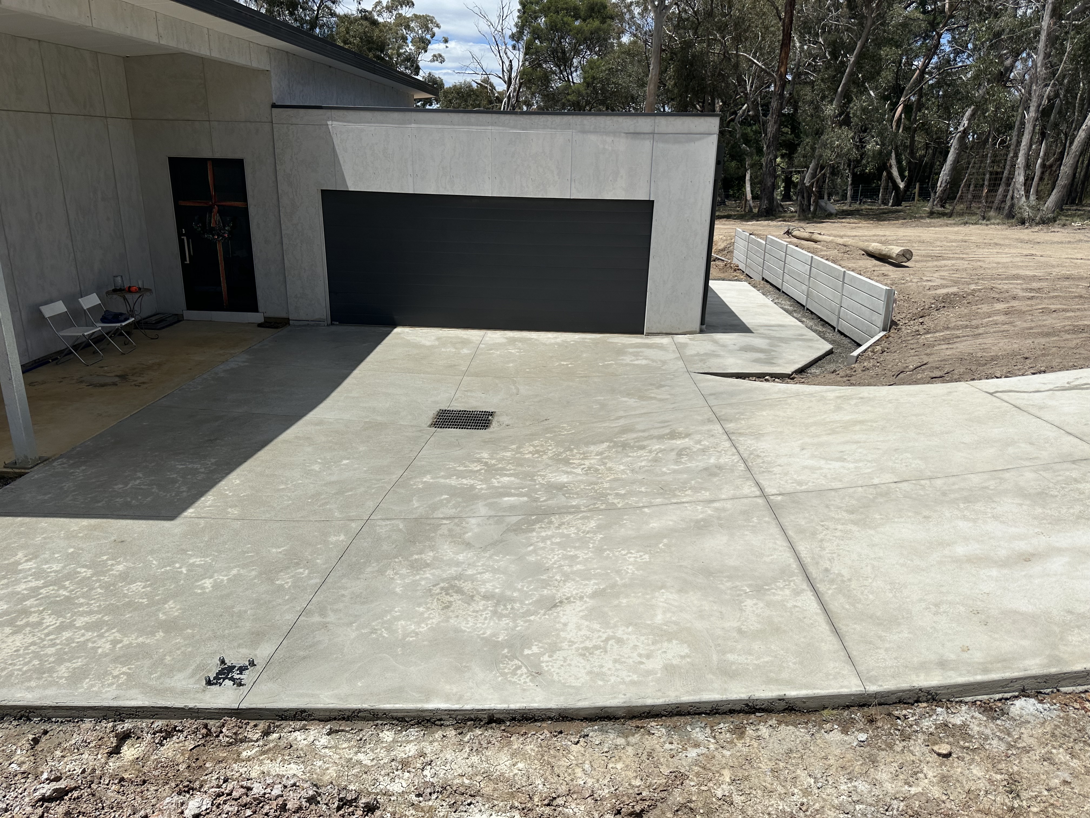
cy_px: 409
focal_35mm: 24
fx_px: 756
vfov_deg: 56.8
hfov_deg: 71.6
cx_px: 545
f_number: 1.78
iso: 80
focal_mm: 6.86
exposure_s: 1/12048
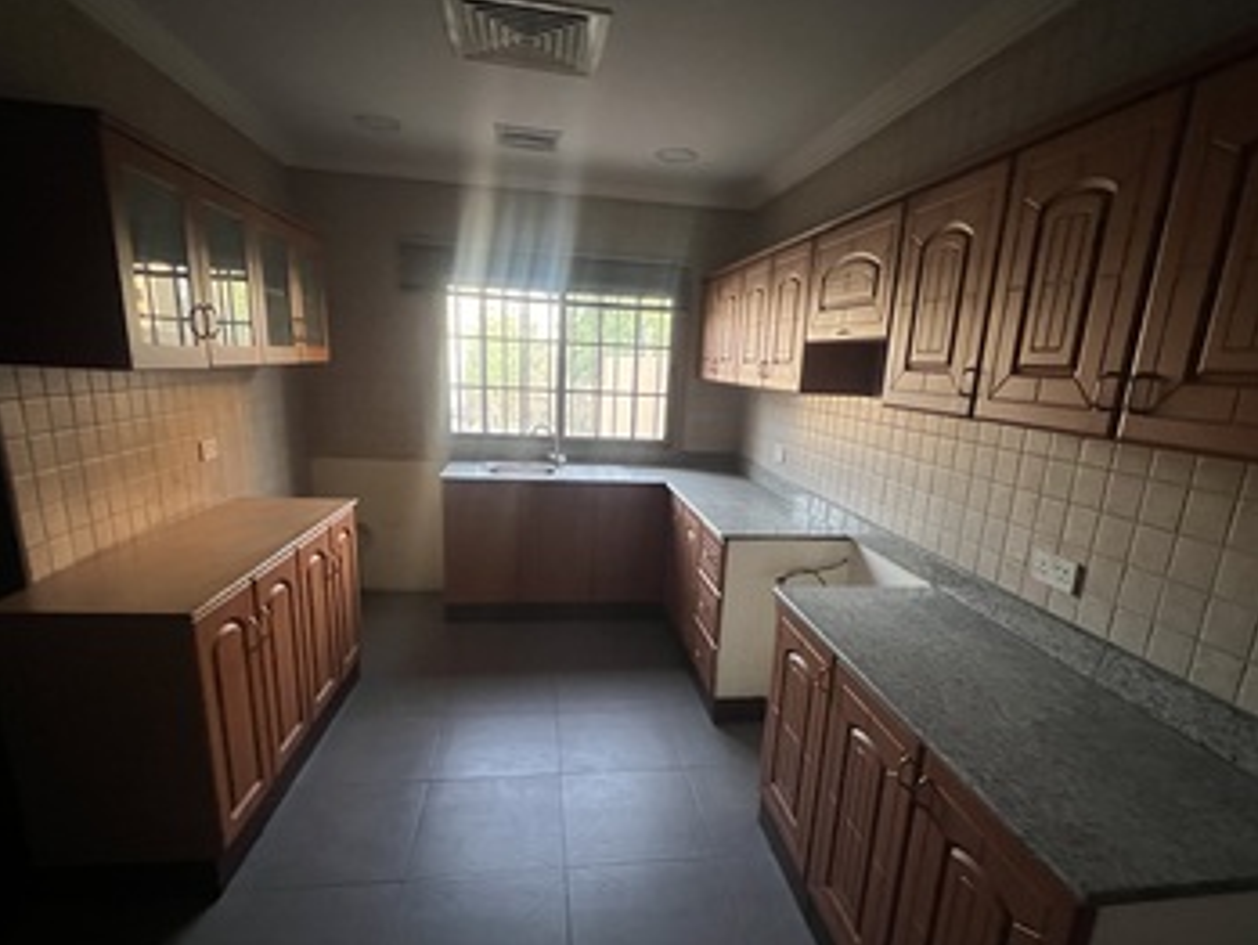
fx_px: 618
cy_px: 532
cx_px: 647
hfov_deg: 91.0
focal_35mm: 17
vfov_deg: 74.4
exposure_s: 1/57
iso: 1000
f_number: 1.8
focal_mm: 1.57
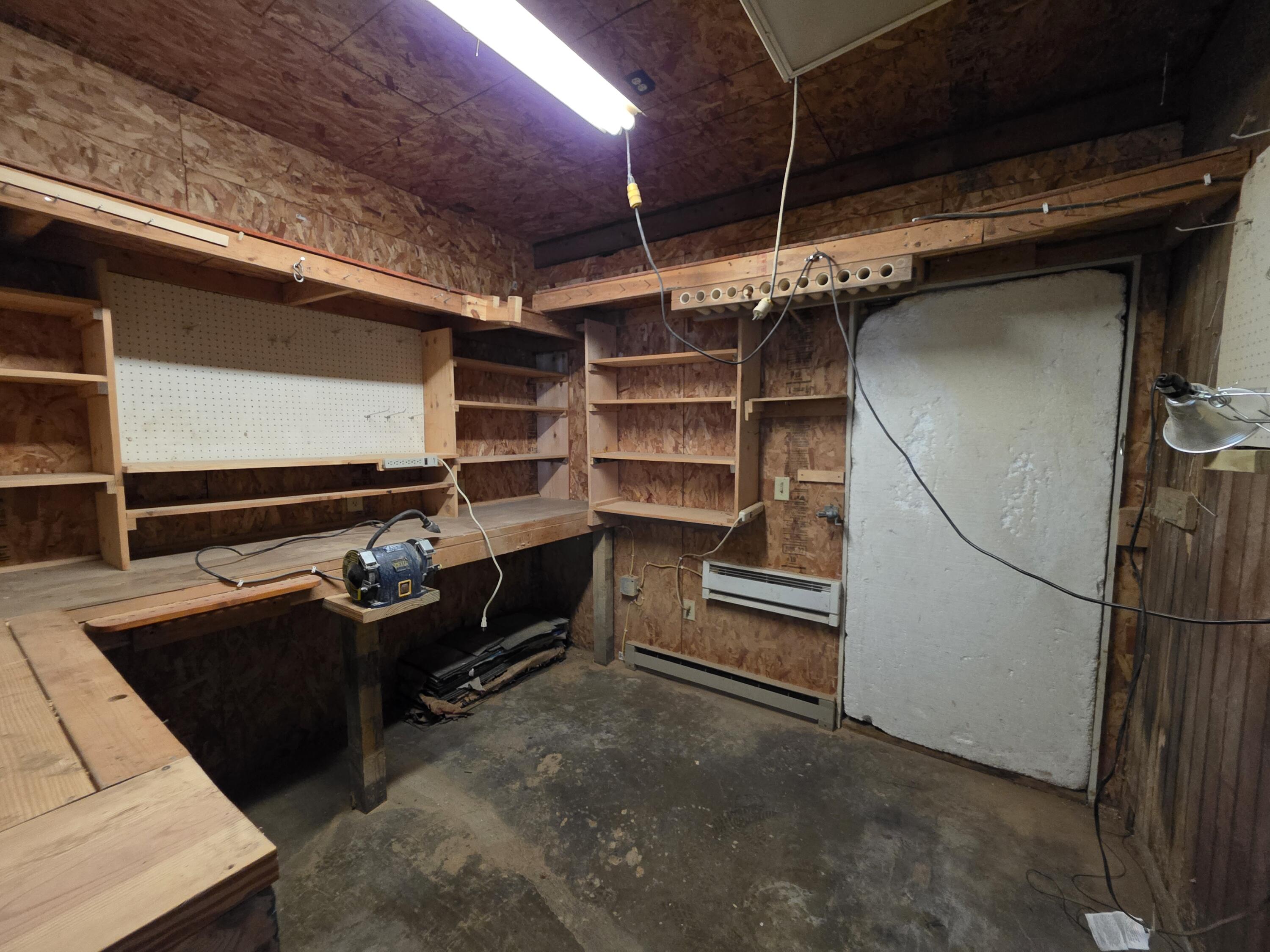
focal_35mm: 13
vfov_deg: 89.9
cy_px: 476
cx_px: 635
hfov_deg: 106.2
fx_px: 477
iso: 1250
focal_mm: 2.2
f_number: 1.9
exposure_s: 1/60
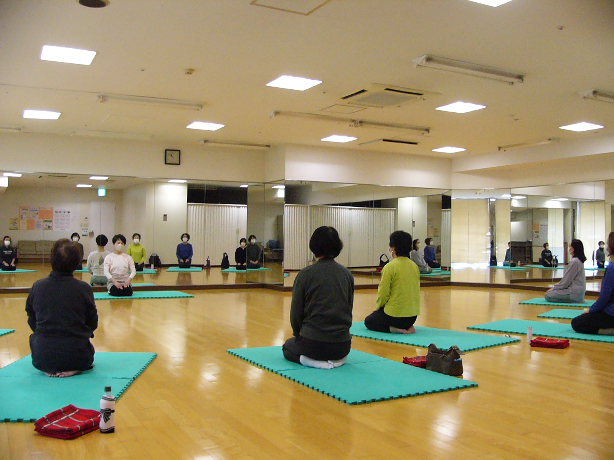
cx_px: 307
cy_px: 230
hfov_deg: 52.6
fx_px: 621
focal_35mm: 35
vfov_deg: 40.7
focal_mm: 4.6
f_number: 2.8
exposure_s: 1/50
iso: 200
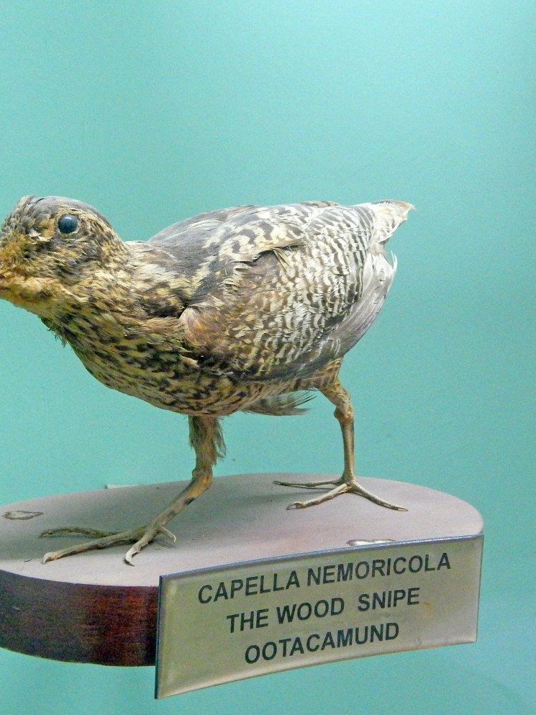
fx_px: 1466
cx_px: 194
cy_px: 338
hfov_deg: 20.7
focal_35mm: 71
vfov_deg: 27.4
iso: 200
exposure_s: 1/4
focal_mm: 8.6
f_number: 3.7
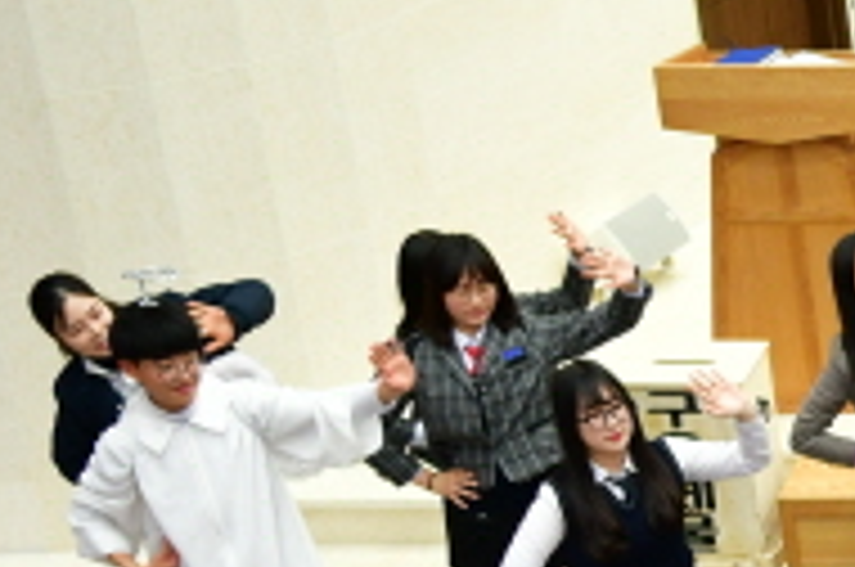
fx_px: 4481
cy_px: 1062
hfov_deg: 10.0
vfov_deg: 7.0
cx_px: 1773
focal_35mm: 189
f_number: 3.5
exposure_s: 1/100
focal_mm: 35
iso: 800
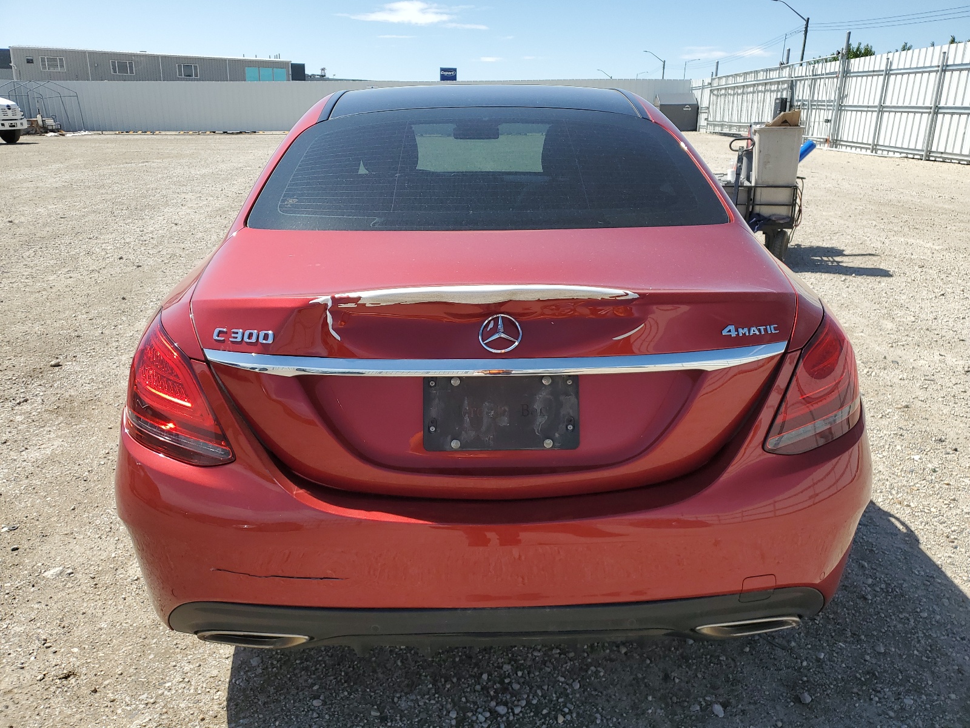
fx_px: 729
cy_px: 364
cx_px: 485
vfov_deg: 53.1
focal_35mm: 26
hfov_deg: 67.3
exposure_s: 1/2500
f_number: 1.5
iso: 50
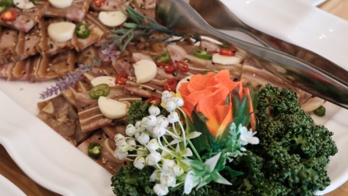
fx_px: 683
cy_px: 51
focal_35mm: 74
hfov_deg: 28.5
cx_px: 137
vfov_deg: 16.2
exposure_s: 1/105
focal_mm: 34.3
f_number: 5
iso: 1600
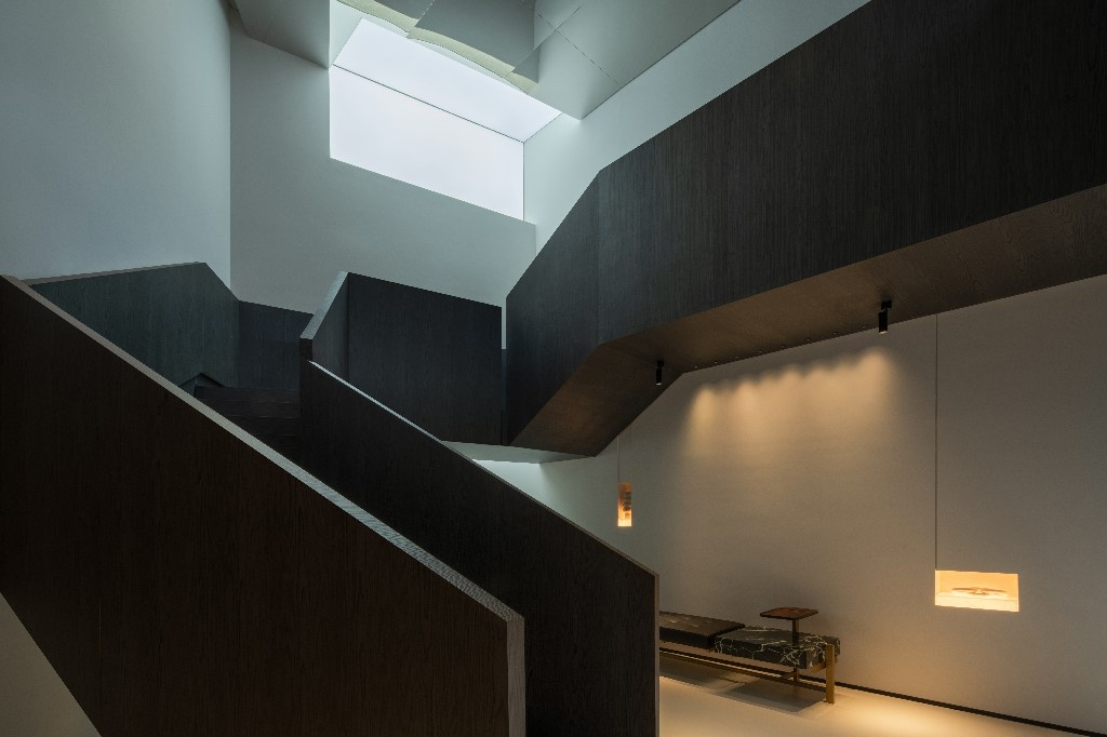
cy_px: 368
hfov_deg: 93.3
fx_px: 523
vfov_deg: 70.4
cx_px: 554
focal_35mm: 17
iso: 100
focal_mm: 17
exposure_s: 1/2
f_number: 18
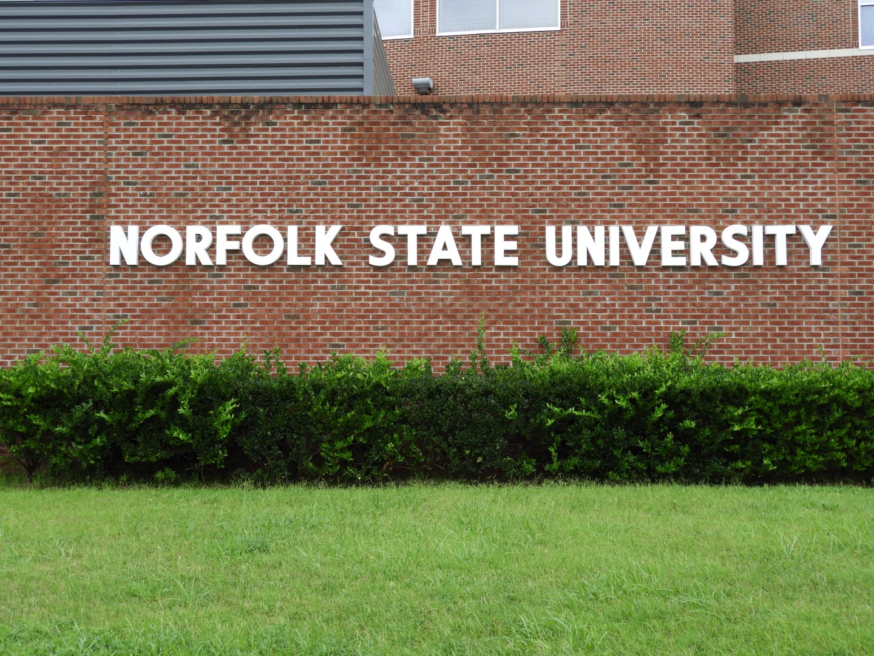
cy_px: 328
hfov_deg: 46.8
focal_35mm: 40
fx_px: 1010
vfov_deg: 36.0
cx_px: 437
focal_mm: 7.2
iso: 100
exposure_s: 1/160
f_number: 3.8
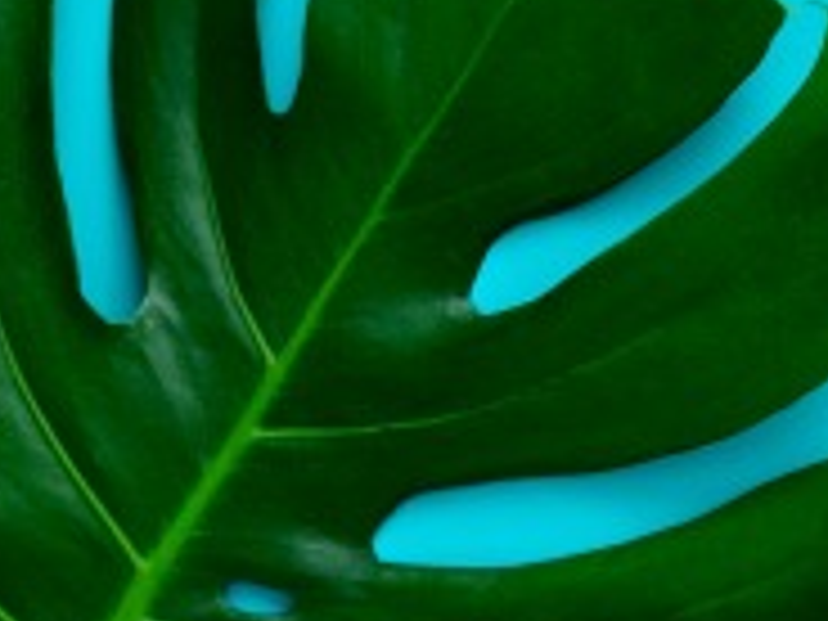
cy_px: 578
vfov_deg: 8.5
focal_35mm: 175
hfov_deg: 10.7
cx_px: 1400
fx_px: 4186
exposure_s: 1/125
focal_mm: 50
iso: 100
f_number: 8
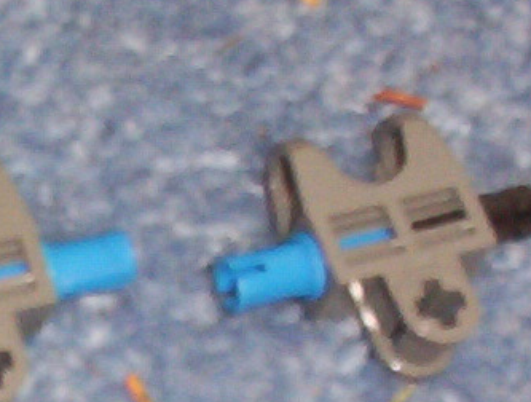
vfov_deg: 7.5
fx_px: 2939
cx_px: -271
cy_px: 780
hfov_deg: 10.0
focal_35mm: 191
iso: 140
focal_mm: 6
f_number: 4.5
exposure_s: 1/30
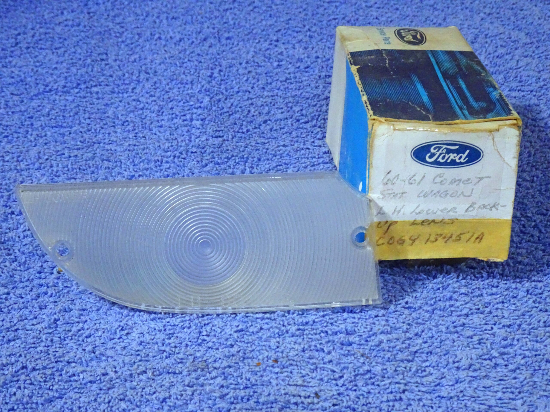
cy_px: 206
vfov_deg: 16.8
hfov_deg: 22.3
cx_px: 275
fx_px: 1398
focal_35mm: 88
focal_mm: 14.99
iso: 800
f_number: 5
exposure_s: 1/20
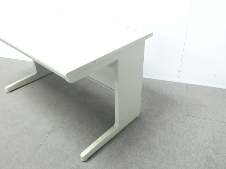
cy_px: 84
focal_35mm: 32
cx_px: 113
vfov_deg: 44.2
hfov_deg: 56.8
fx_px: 209
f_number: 3.5
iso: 800
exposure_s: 1/20
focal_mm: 5.8
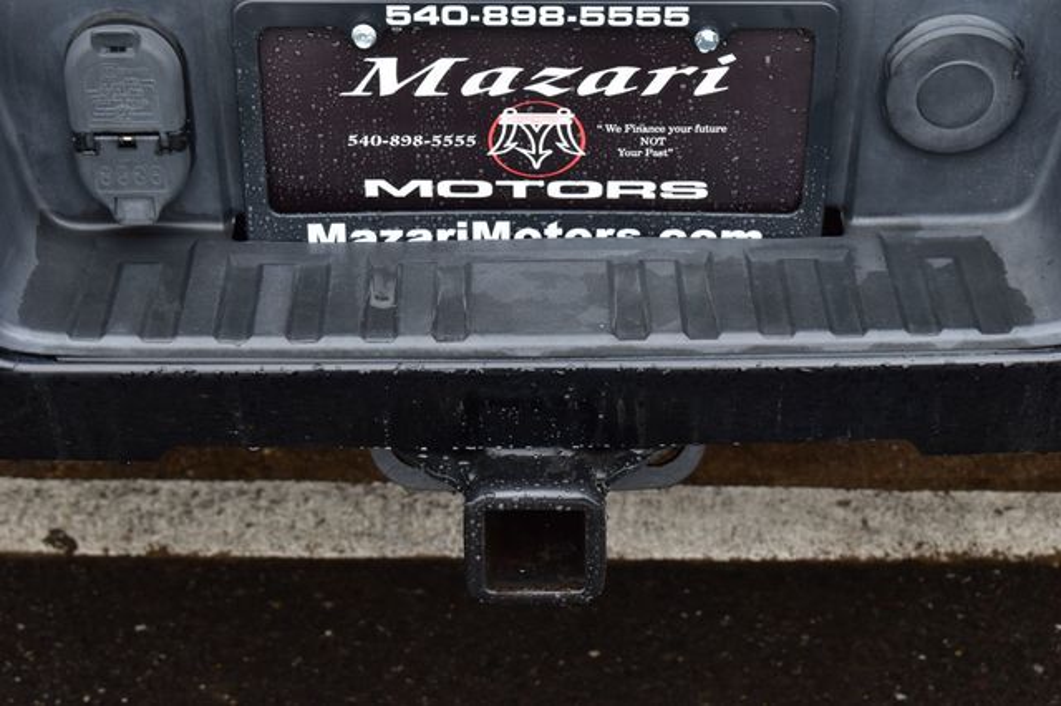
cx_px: 530
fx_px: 2430
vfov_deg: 16.5
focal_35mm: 82
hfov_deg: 24.6
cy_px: 353
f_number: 8
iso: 400
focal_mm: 55
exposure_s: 1/80
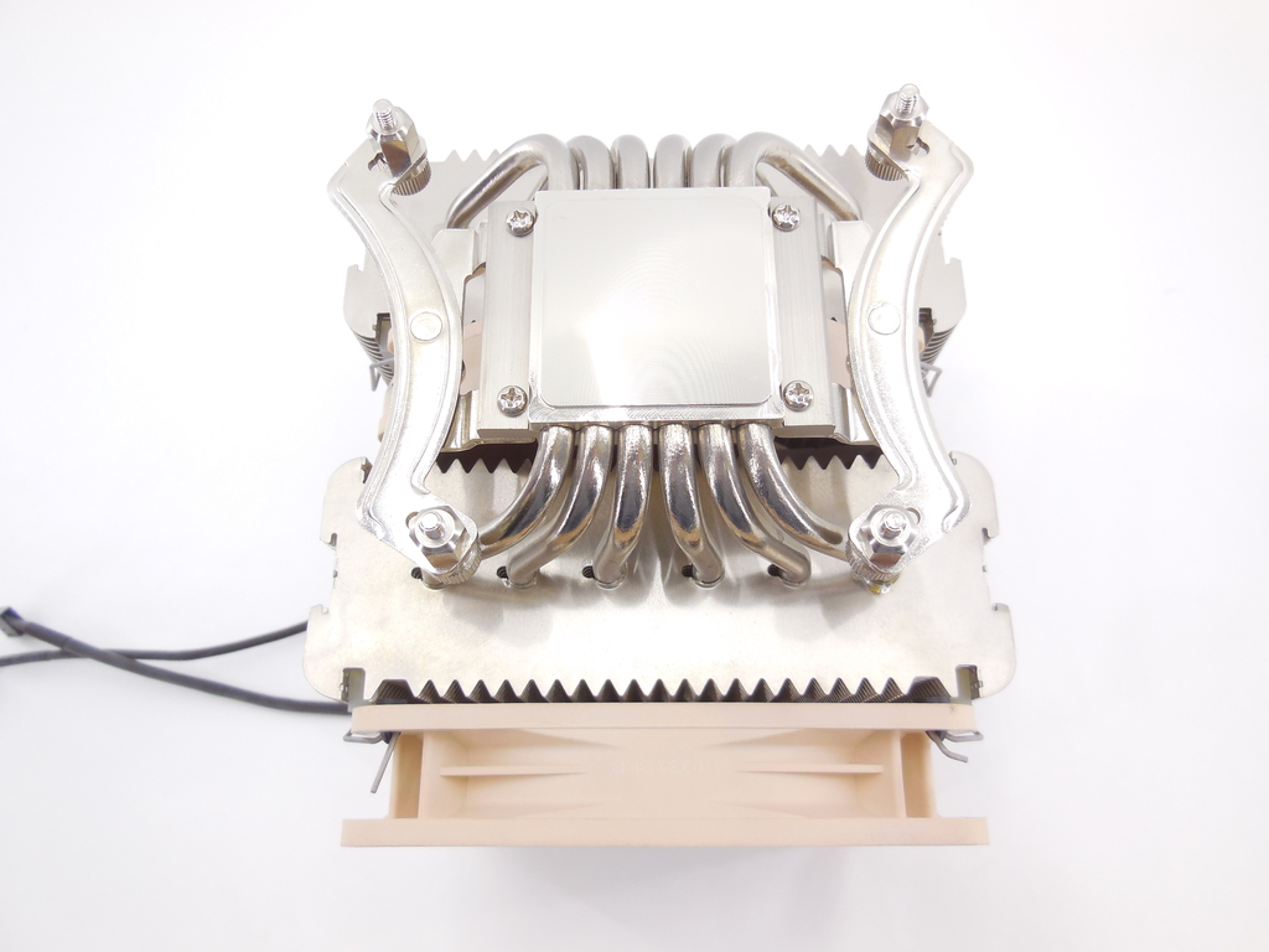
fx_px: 916
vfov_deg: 54.9
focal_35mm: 25
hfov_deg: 69.4
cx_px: 634
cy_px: 476
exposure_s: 1/80
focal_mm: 4.5
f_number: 3.1
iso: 125
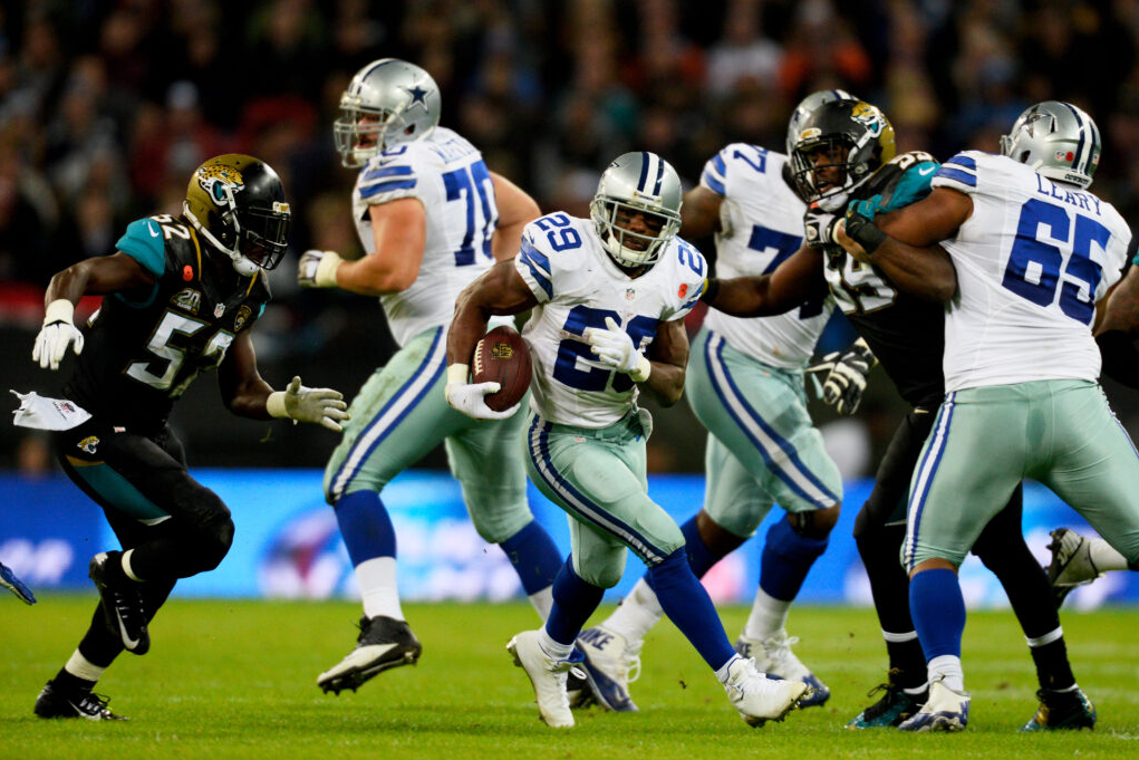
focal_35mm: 602
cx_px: 570
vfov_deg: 2.3
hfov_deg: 3.4
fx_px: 19048
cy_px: 381
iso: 2500
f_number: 4
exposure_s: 1/1250
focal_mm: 600
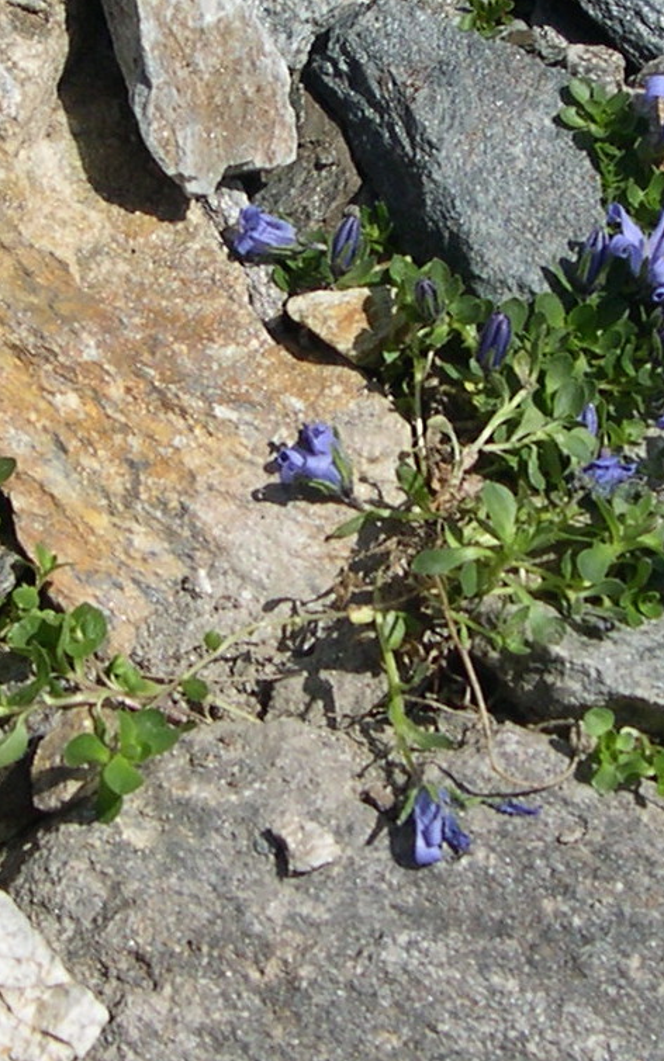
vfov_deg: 31.9
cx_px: 369
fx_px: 1853
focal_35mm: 64
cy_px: 447
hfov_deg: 20.3
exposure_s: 1/284
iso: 100
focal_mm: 8
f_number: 7.6
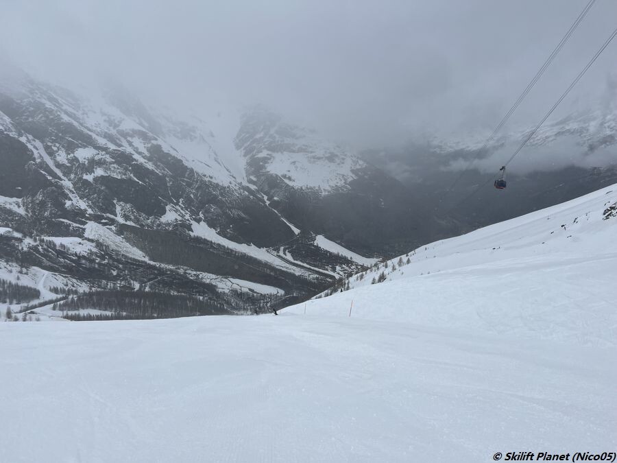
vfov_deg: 53.1
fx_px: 463
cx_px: 308
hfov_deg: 67.3
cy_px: 232
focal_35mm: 26
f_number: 1.5
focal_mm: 5.7
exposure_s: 1/16393
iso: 50
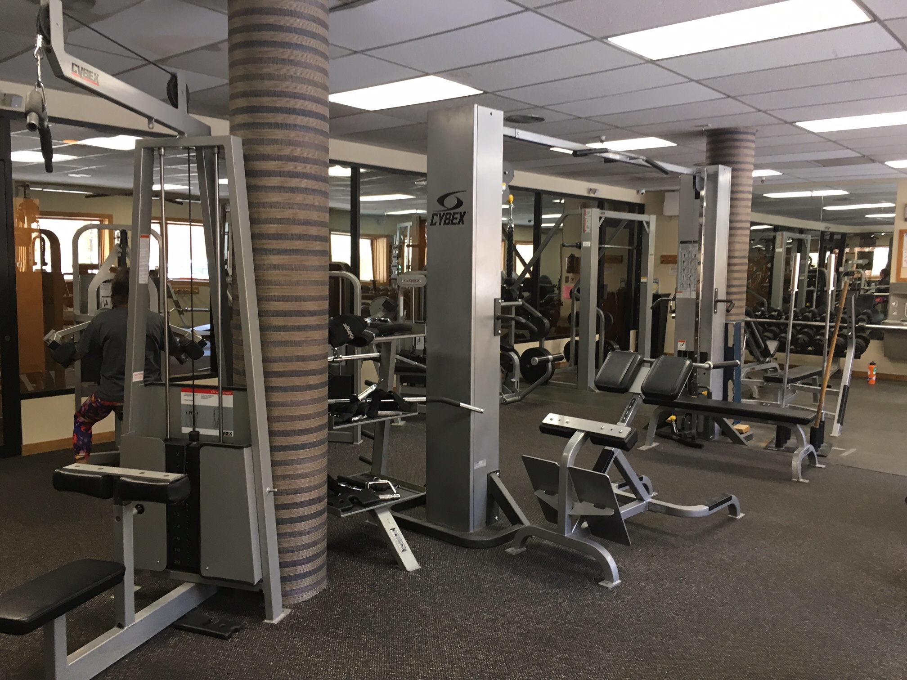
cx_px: 454
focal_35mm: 29
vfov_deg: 48.2
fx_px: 760
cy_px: 340
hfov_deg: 61.7
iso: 80
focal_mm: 4.15
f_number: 2.2
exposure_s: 1/30
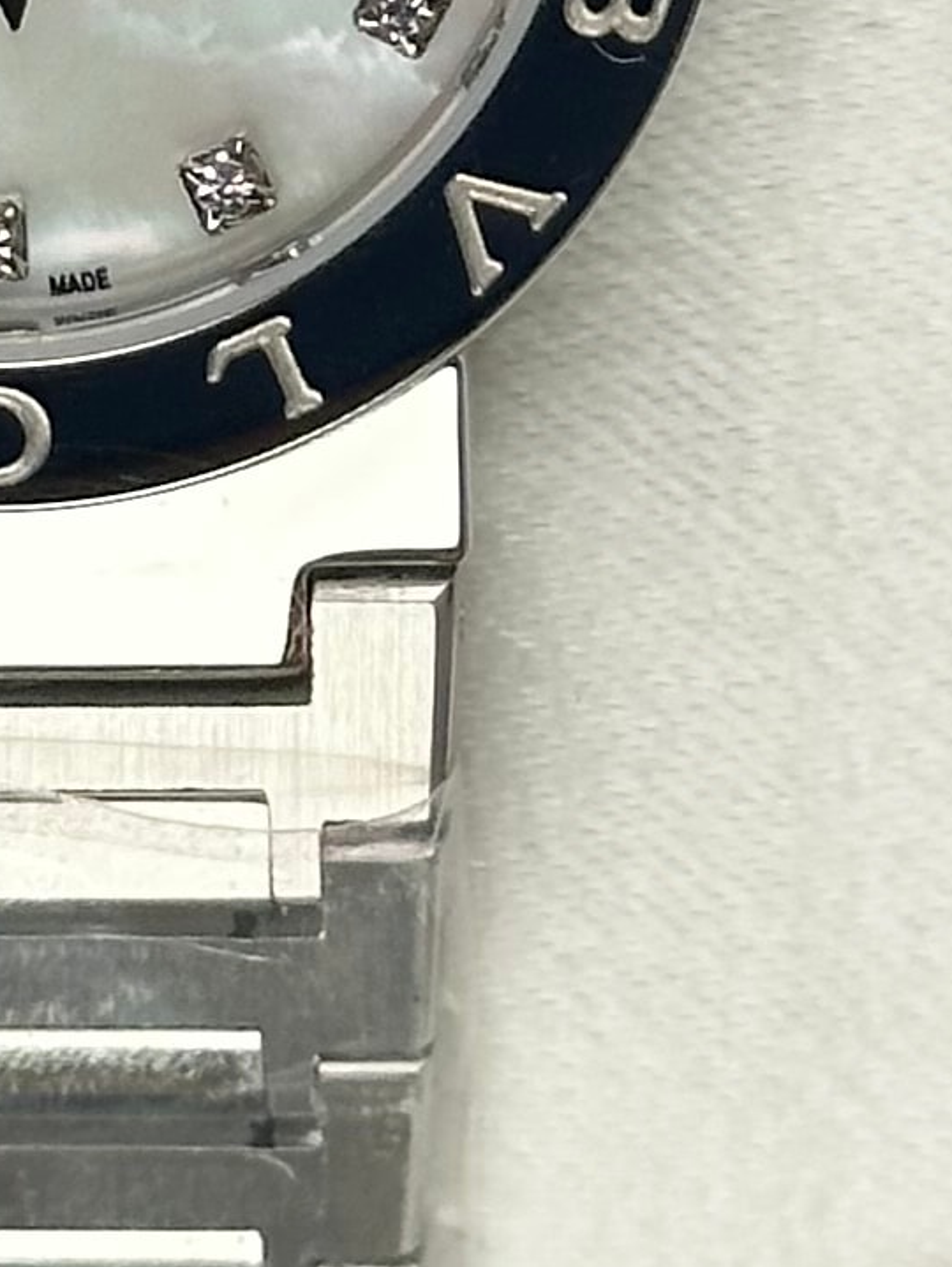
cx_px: 104
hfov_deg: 5.5
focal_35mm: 269
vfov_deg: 7.3
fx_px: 9855
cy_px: -99
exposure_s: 1/1120
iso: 64
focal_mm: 6.86
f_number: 1.78
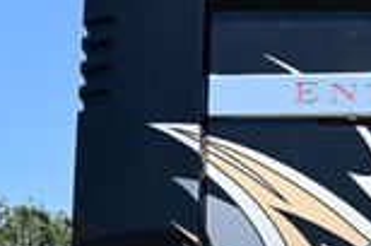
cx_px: 395
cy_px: 391
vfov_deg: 12.8
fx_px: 1028
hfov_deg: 19.7
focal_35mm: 100
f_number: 7.1
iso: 100
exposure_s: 1/200
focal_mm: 16
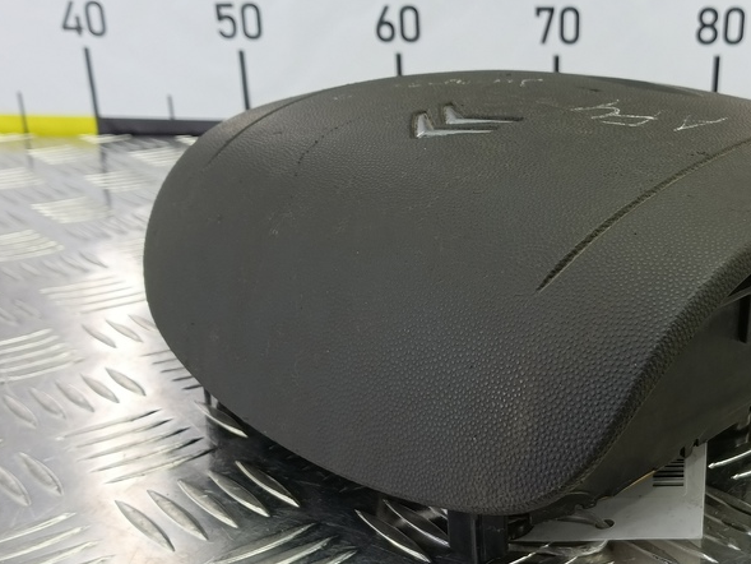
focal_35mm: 40
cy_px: 311
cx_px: 534
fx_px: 868
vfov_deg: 35.9
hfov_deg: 45.6
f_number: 1.6
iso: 146
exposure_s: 1/50
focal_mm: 4.11
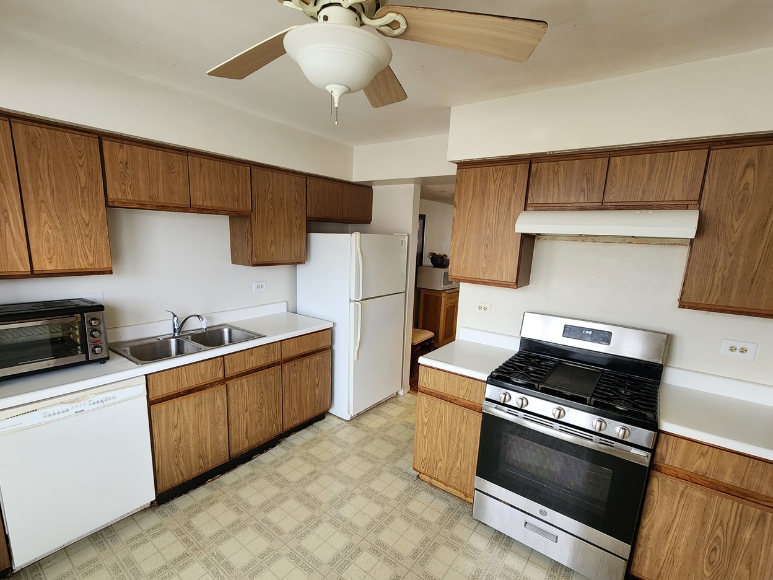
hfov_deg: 98.2
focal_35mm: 15
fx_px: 335
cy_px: 313
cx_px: 384
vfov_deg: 81.6
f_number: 2.2
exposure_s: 1/60
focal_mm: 2.2
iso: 250
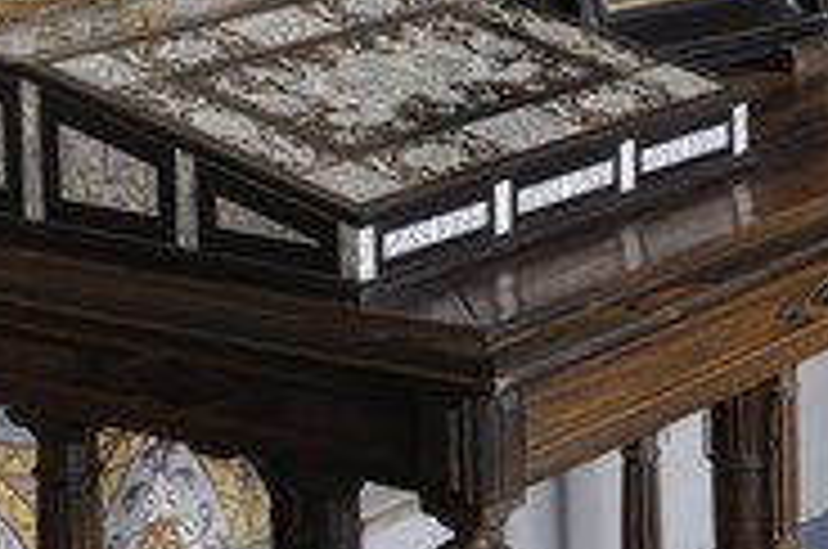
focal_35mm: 165
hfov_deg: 12.4
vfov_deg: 8.3
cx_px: 704
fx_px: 3788
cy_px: 63
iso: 100
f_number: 10
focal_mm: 48
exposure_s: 2
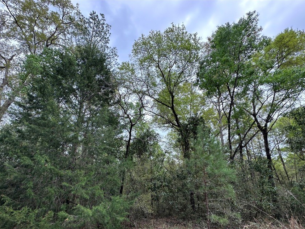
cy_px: 139
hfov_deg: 90.8
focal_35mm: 17
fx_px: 150
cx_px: 140
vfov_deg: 73.8
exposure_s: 1/483
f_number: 2.2
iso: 40
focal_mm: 2.22
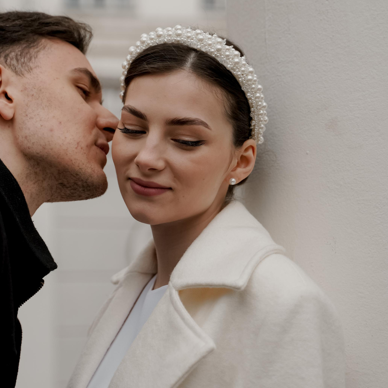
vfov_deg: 18.7
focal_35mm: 93
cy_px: 164
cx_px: 139
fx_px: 1179
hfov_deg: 18.6
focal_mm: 55
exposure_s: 1/2000
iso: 160
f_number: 2.8
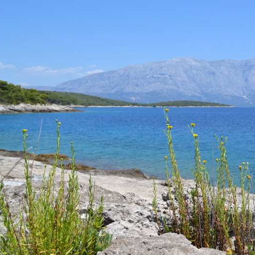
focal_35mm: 43
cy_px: 130
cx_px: 191
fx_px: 358
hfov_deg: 38.2
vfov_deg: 39.2
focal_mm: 22
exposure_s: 1/400
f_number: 7.1
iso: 100
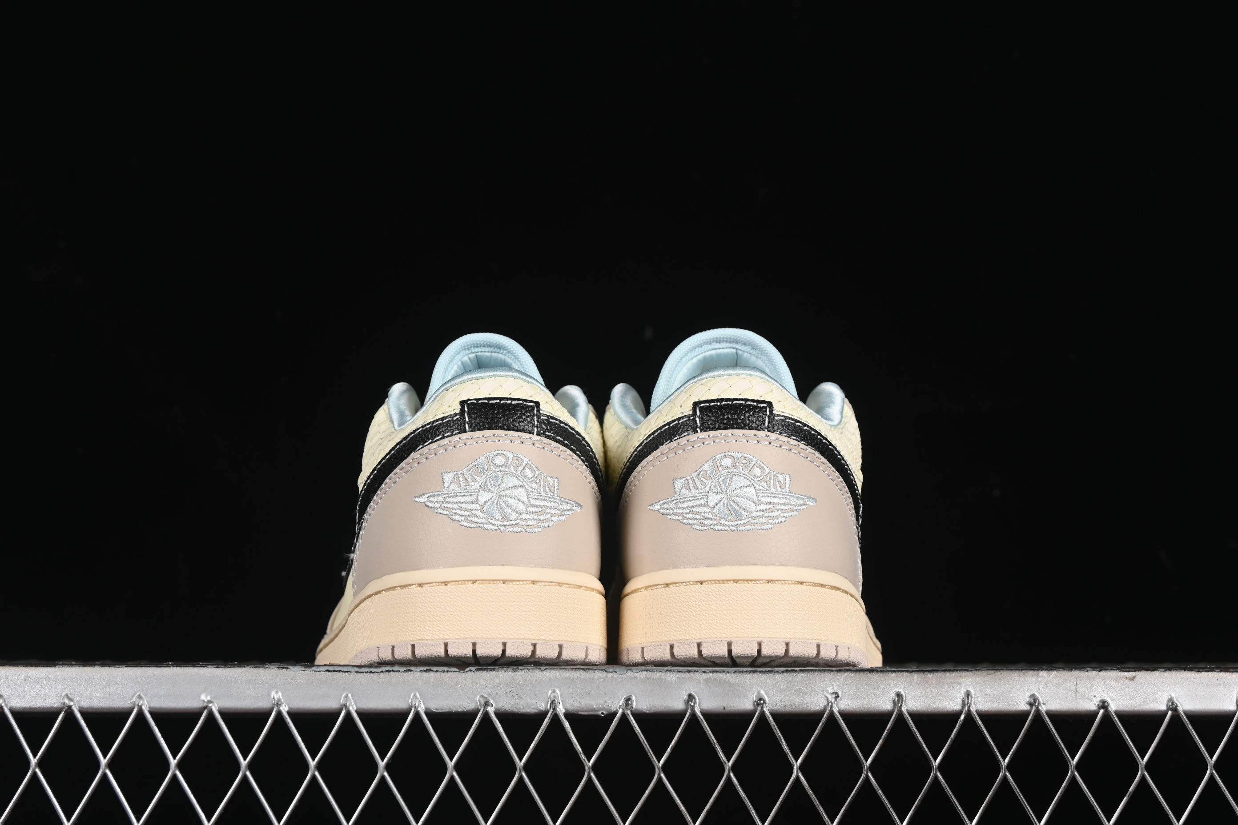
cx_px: 619
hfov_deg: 27.0
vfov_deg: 18.2
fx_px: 2579
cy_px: 412
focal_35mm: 75
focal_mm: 50
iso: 160
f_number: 8
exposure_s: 1/80
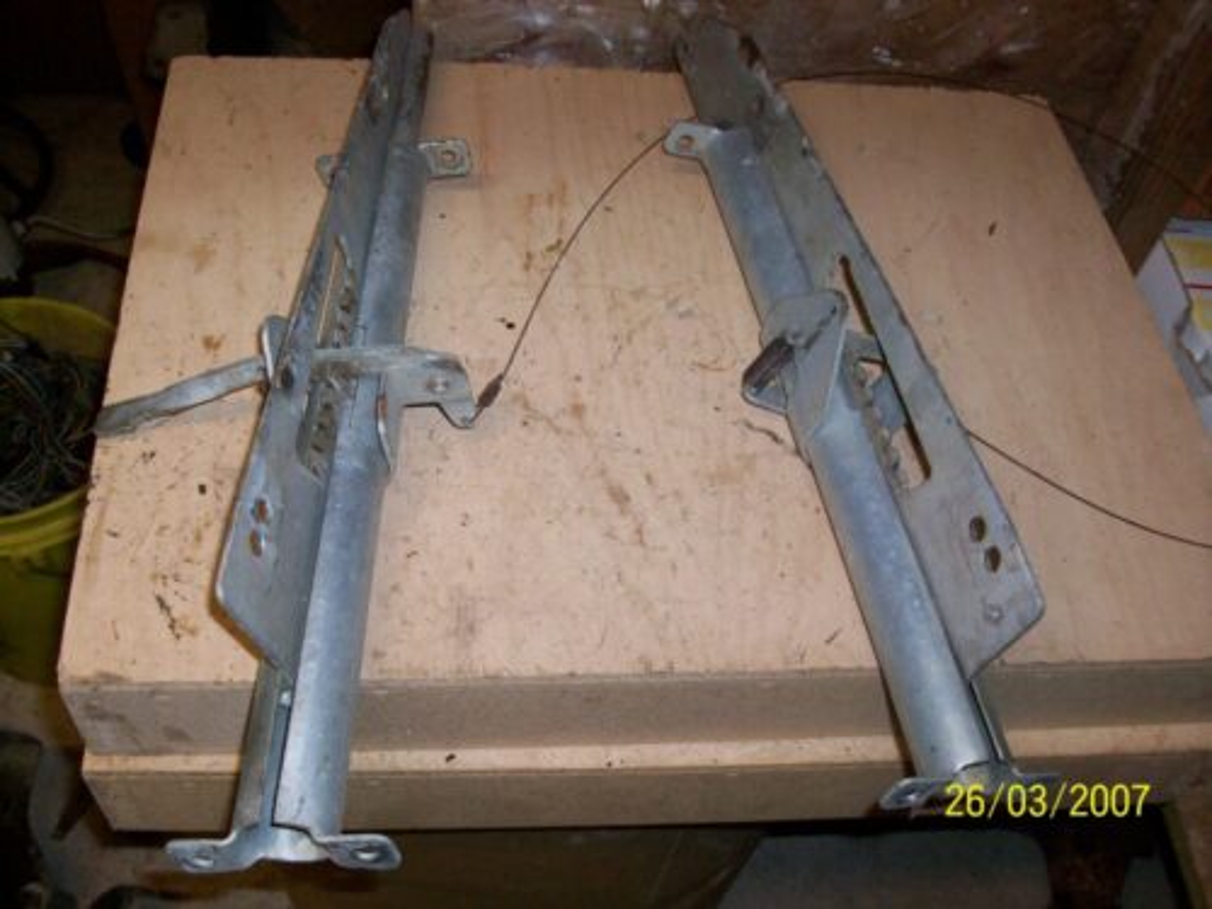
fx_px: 1190
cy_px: 454
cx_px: 606
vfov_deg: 41.8
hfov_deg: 54.0
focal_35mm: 34
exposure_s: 1/60
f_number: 2.8
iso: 160
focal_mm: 5.7
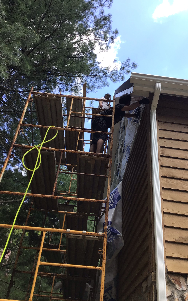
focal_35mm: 33
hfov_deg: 38.3
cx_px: 106
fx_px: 271
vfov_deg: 58.1
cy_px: 151
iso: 25
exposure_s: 1/254
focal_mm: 3.3
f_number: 2.4
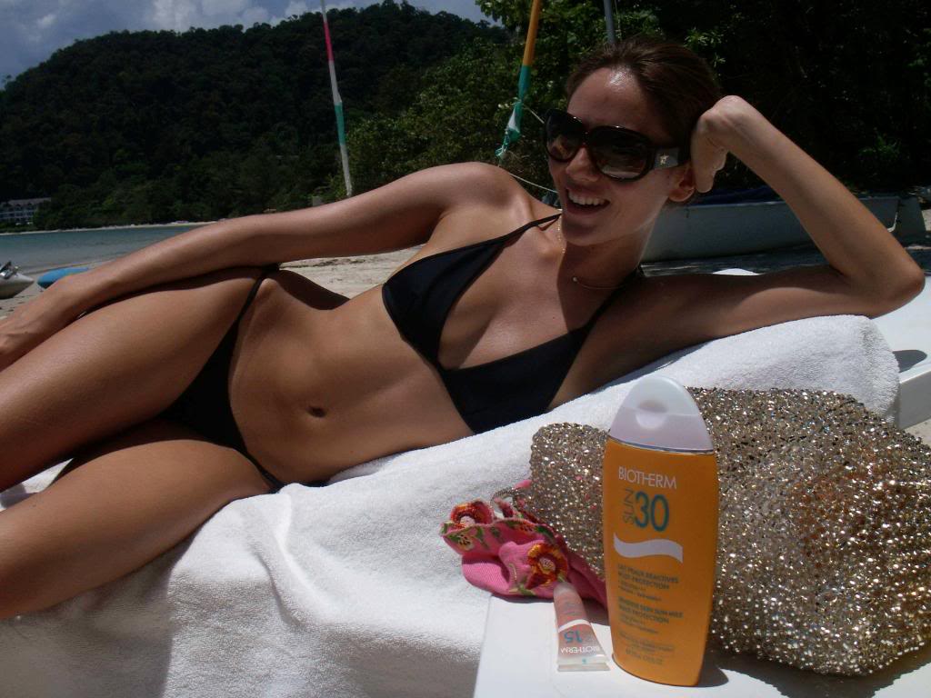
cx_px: 466
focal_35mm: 37
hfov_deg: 50.1
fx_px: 995
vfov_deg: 38.7
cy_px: 349
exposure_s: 1/750
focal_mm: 7.7
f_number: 7.1
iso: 50
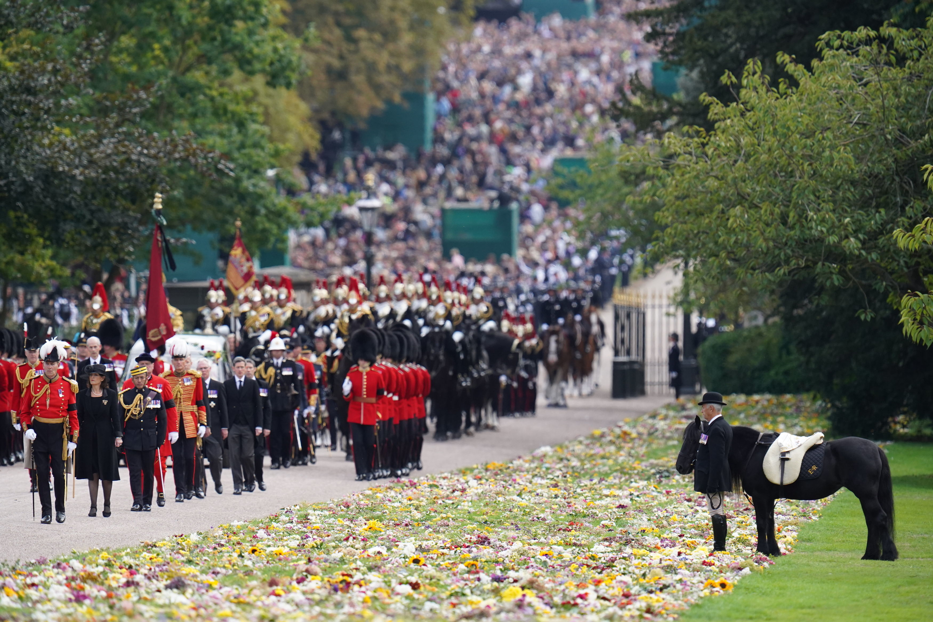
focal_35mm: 560
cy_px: 311
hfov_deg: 3.7
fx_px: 14512
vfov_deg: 2.5
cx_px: 466
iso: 2000
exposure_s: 1/2500
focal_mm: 560
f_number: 5
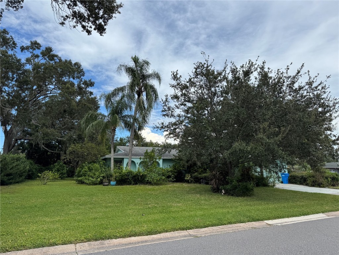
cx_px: 170
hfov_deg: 71.6
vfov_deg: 56.8
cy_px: 128
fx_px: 235
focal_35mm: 24
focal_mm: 6.76
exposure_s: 1/4608
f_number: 1.78
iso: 80
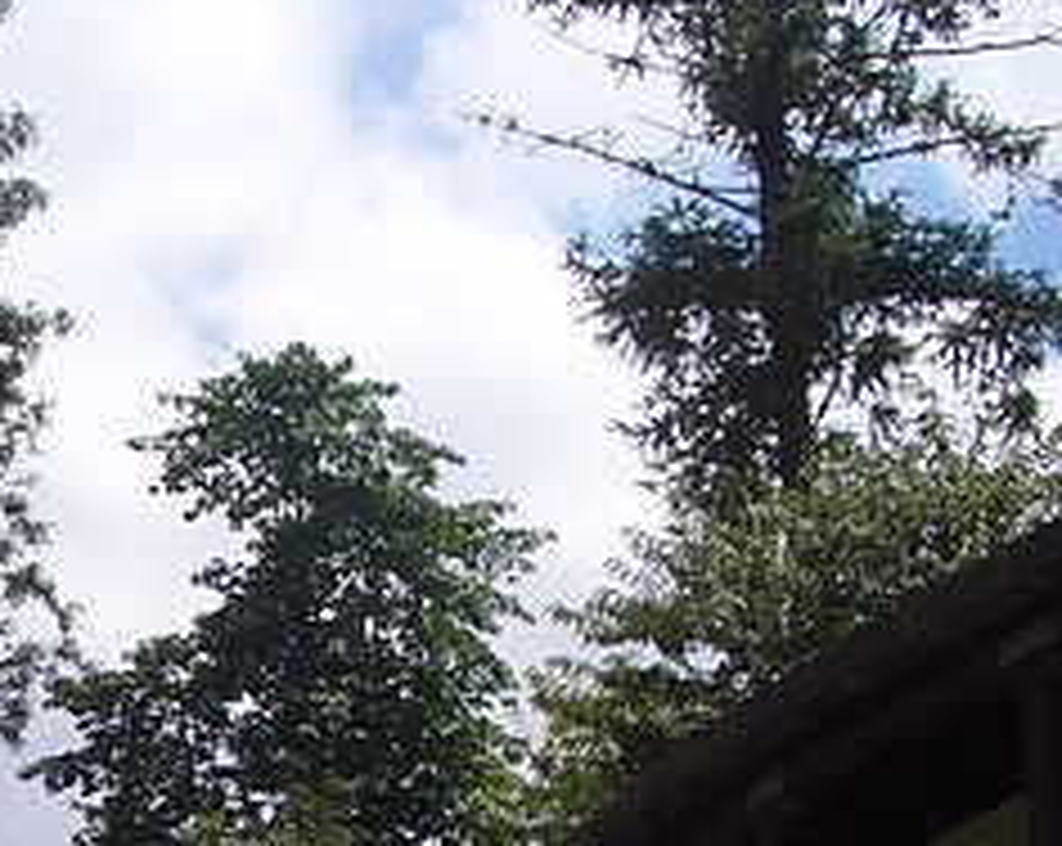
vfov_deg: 17.2
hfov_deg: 20.7
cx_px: -171
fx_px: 2730
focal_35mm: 87
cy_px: 850
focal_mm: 5.8
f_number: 4.3
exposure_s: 1/500
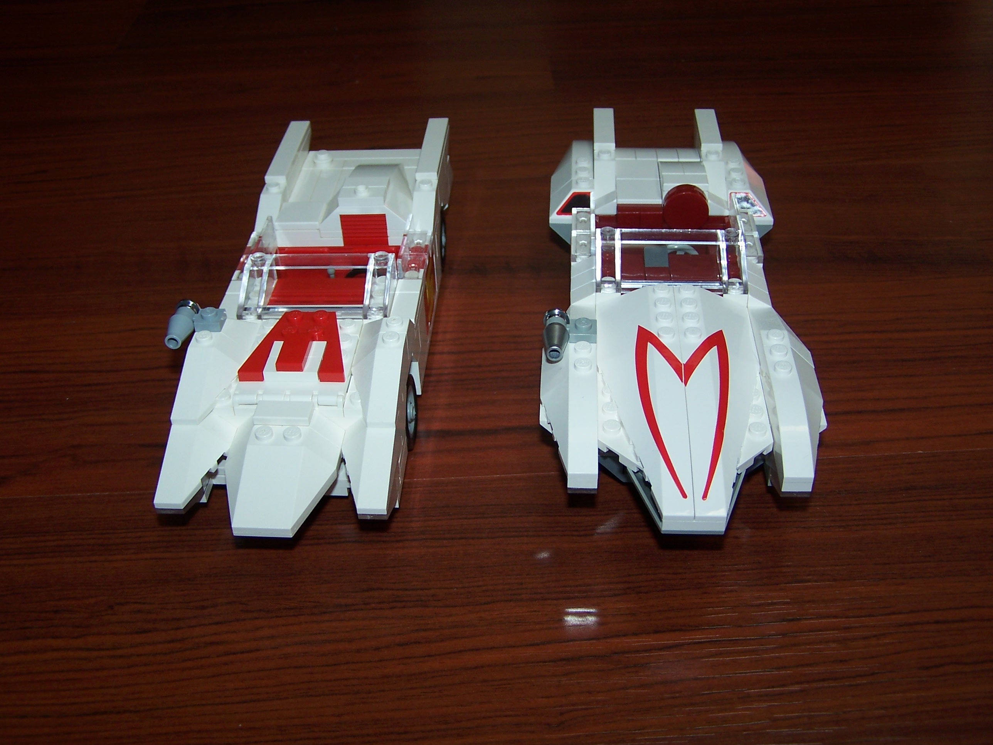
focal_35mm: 38
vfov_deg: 37.7
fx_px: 1090
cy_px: 372
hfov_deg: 49.0
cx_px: 496
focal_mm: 6.3
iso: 80
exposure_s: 1/60
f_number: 2.8
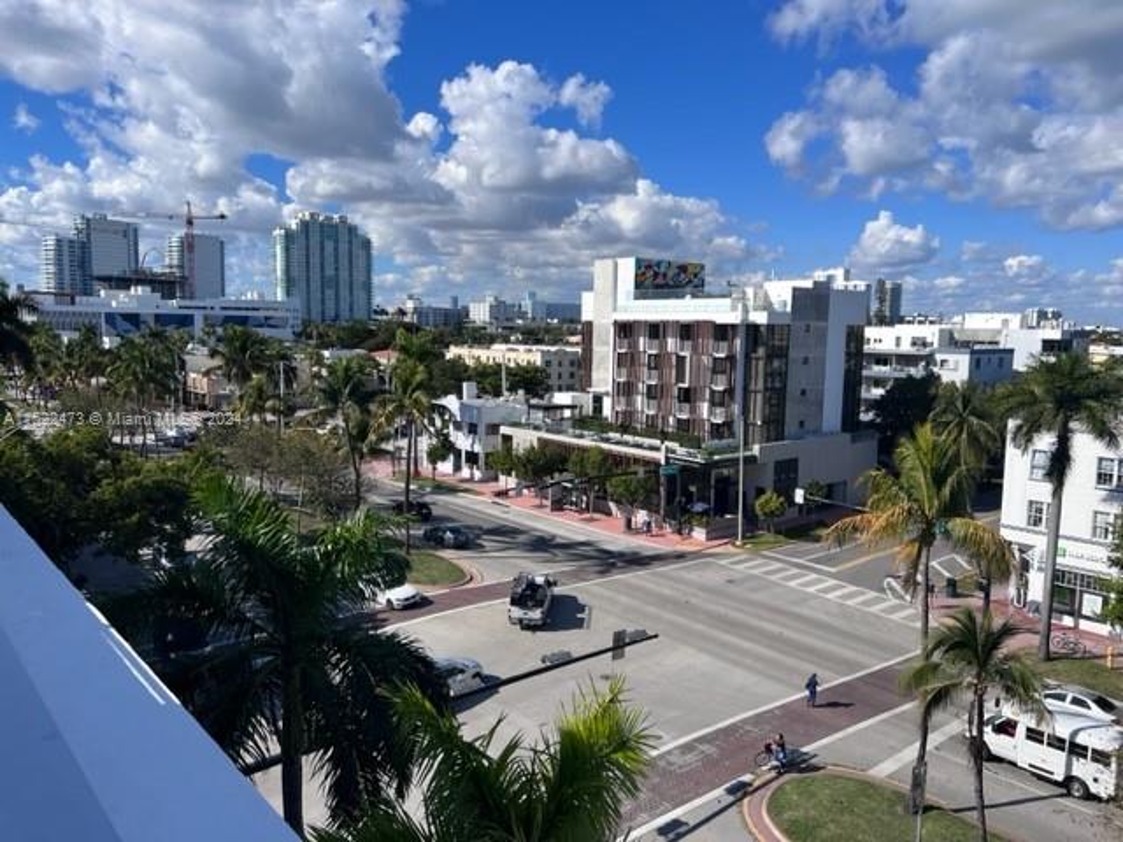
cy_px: 421
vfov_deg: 53.1
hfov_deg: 67.3
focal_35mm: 26
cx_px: 562
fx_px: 843
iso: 50
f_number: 1.5
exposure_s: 1/5882
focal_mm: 5.7
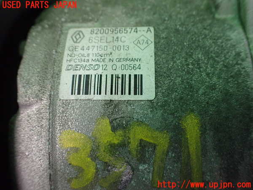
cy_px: 95
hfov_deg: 60.0
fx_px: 219
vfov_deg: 46.8
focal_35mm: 30
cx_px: 126
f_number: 2.3
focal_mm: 5.4
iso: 800
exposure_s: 1/60
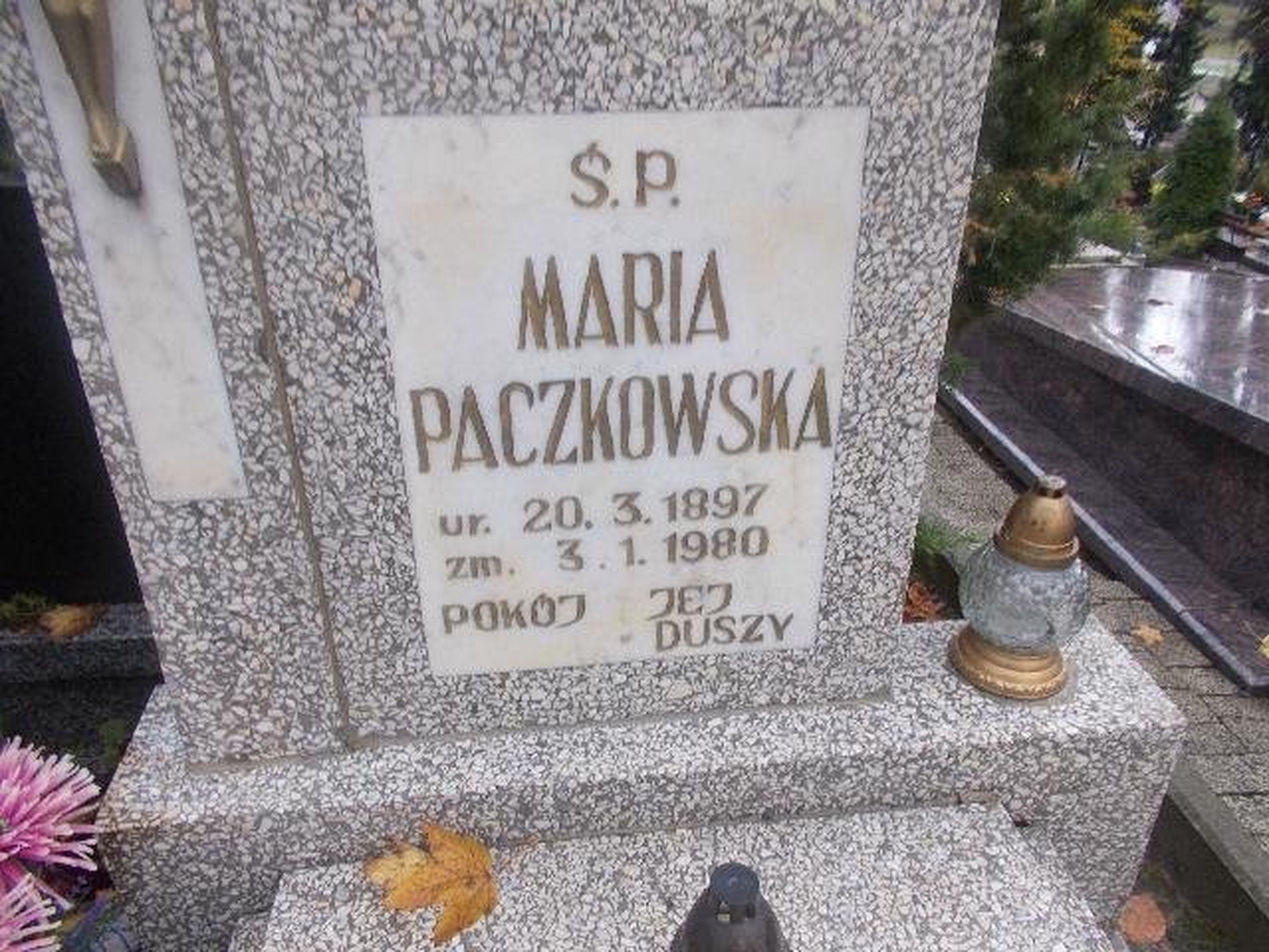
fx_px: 953
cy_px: 476
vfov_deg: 53.1
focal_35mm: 26
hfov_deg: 67.3
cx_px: 634
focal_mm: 4.6
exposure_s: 1/40
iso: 80
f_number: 3.2
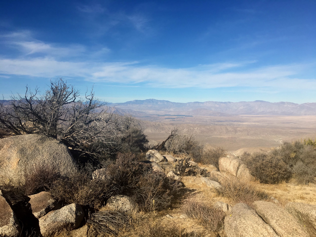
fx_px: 265
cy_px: 118
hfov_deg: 61.7
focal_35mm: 29
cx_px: 158
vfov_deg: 48.2
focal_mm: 4.15
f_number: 2.2
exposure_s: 1/2653
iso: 25
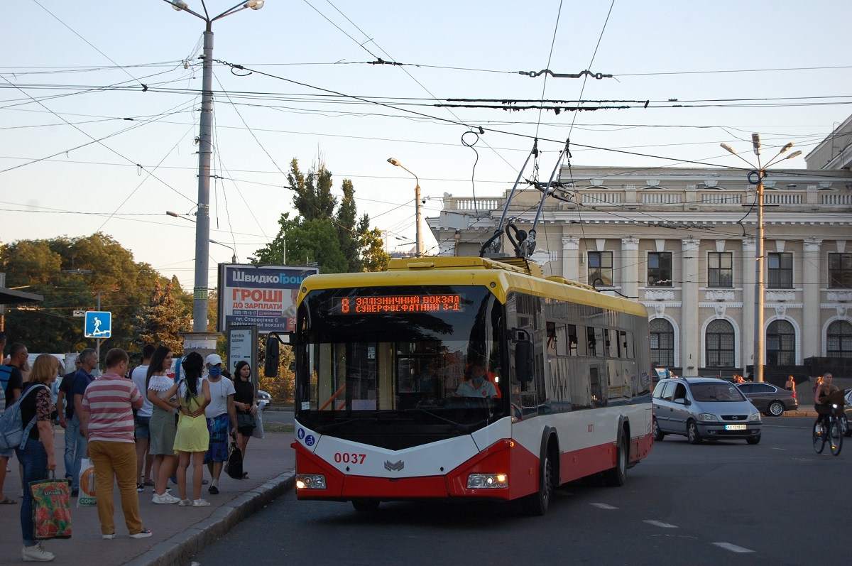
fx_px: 1950
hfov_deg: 24.6
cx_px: 426
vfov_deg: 16.5
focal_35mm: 82
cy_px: 283
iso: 400
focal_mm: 55
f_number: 5.6
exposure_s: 1/200
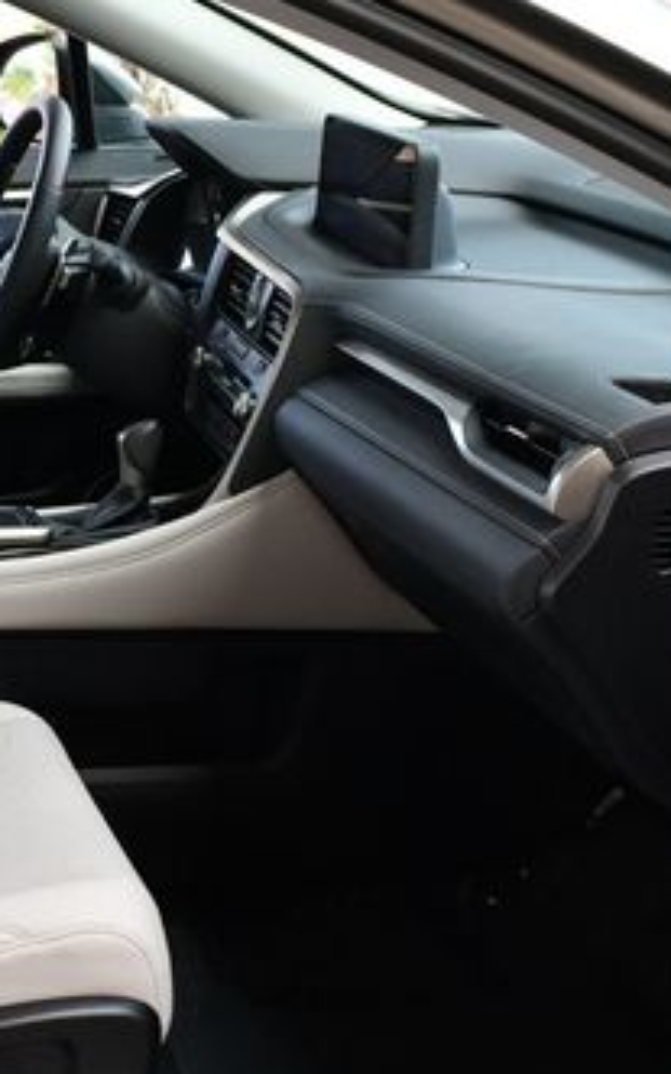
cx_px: 42
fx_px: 2076
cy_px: 565
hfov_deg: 18.0
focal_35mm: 71
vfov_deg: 29.0
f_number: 4.5
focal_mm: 18
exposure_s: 1/250
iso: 400
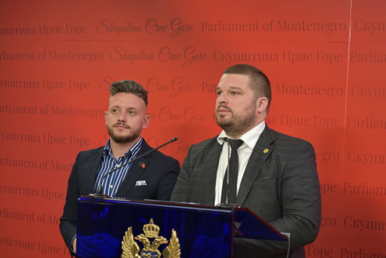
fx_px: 1206
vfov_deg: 12.2
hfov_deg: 18.2
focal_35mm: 112
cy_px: 129
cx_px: 193
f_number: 5
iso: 400
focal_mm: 75
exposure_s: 1/100
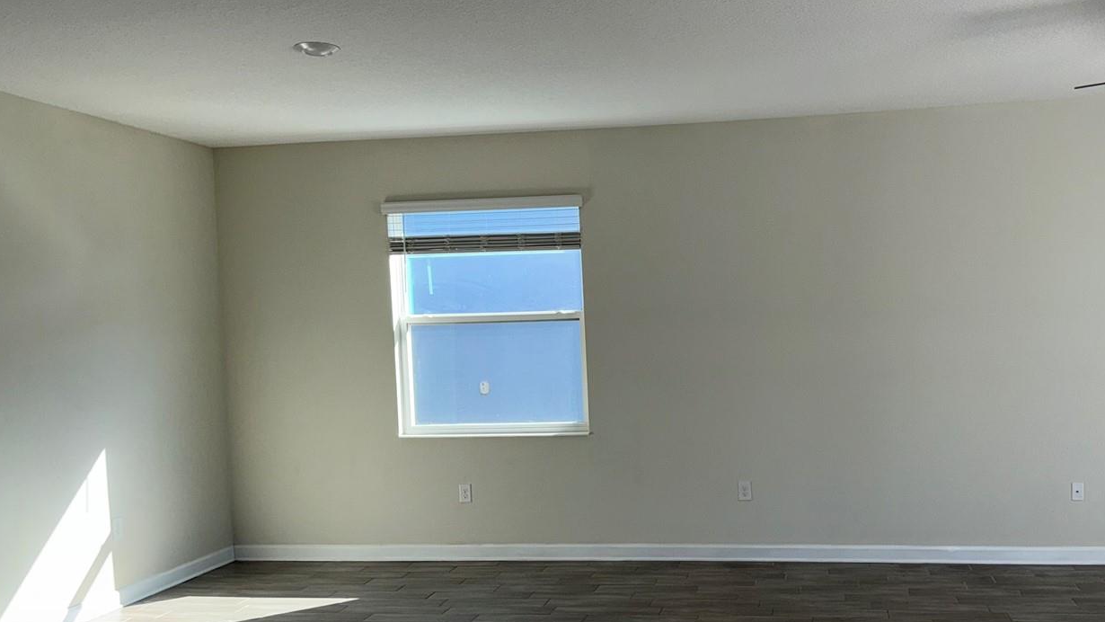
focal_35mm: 34
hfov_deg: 57.4
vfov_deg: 34.5
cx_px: 680
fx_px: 996
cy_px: 390
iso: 64
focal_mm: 6.76
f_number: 1.78
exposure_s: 1/361
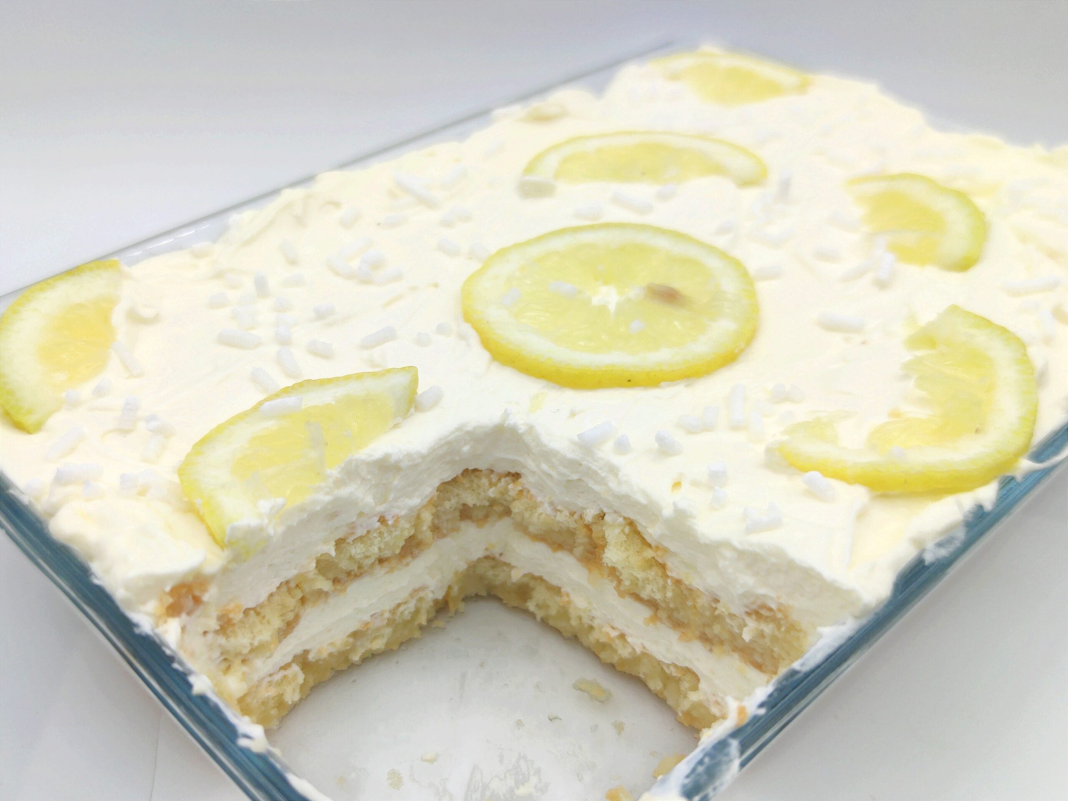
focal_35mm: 24
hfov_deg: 71.6
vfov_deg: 56.8
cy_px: 400
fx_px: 740
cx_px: 534
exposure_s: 1/756
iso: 100
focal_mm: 6.72
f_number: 1.69
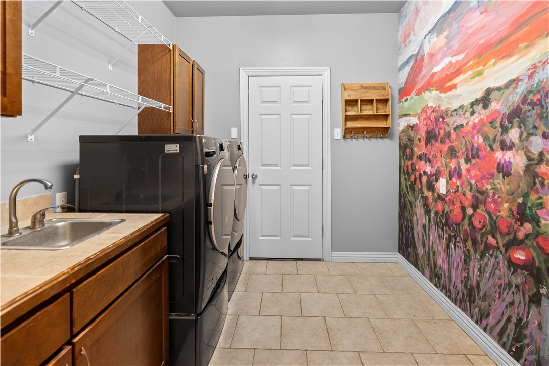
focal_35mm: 16
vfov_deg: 73.7
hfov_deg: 96.7
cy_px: 183
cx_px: 274
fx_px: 244
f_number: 4
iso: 1000
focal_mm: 16
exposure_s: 1/6
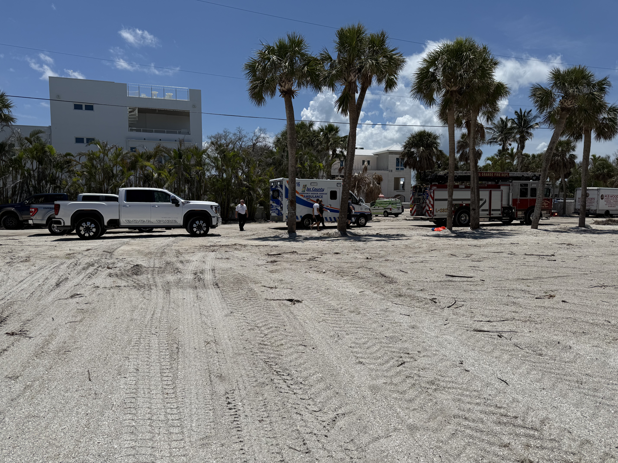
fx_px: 428
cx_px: 309
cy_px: 232
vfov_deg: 56.8
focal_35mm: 24
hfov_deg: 71.6
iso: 80
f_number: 1.78
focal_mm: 6.76
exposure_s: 1/11905
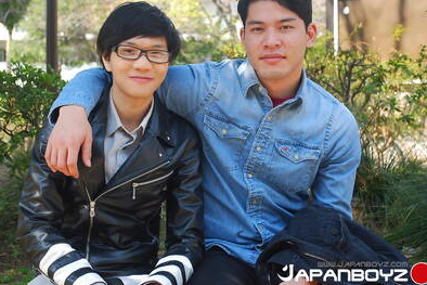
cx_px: 192
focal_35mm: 70
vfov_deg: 19.5
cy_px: 124
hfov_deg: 28.8
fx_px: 831
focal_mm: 40
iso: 200
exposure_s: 1/100
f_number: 5.3
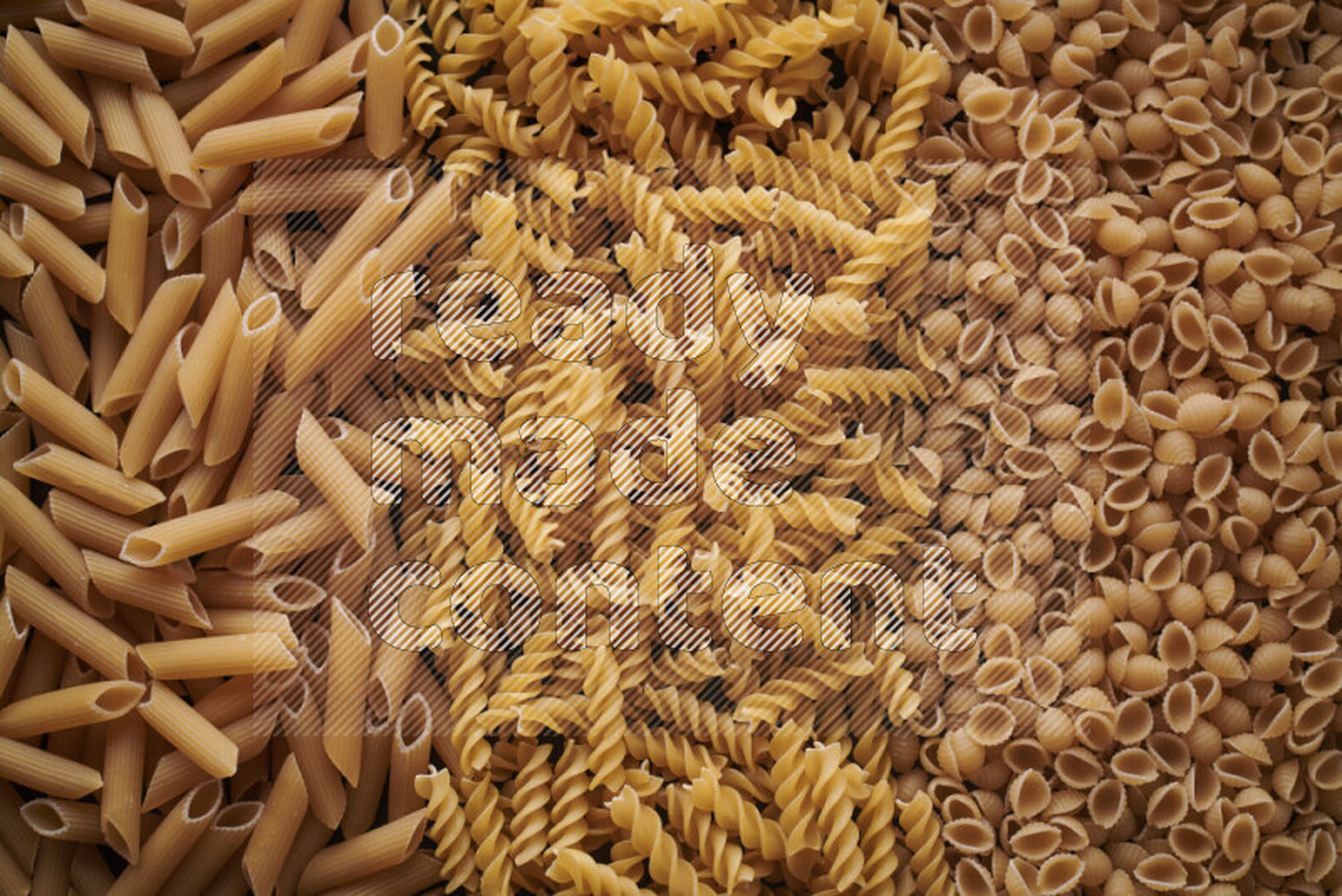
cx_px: 671
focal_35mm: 50
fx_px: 1864
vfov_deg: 27.0
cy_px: 448
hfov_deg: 39.6
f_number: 8
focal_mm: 50
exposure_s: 1/100
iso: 160
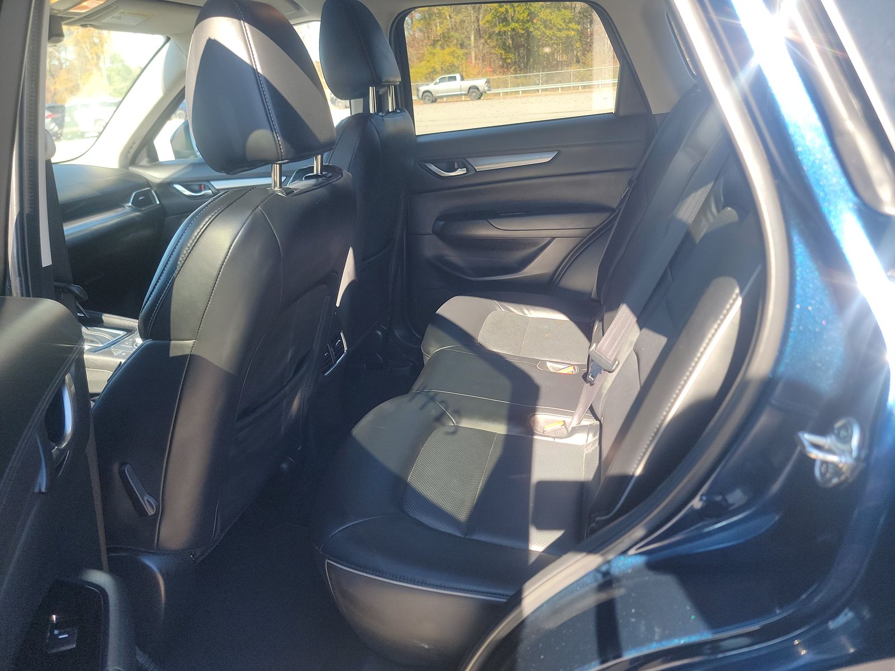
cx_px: 448
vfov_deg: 56.8
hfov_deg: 71.6
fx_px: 621
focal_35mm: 24
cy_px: 336
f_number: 1.8
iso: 98
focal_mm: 6.7
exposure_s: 1/119
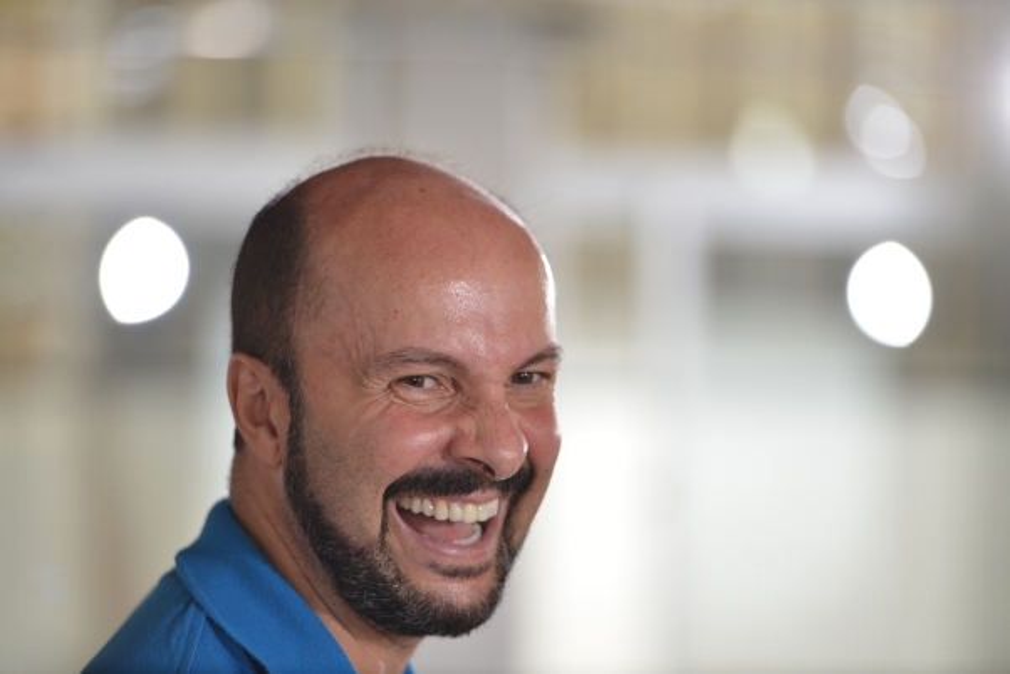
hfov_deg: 10.5
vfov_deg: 7.1
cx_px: 505
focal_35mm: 195
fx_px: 5473
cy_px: 337
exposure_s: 1/250
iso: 320
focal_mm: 195
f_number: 2.8
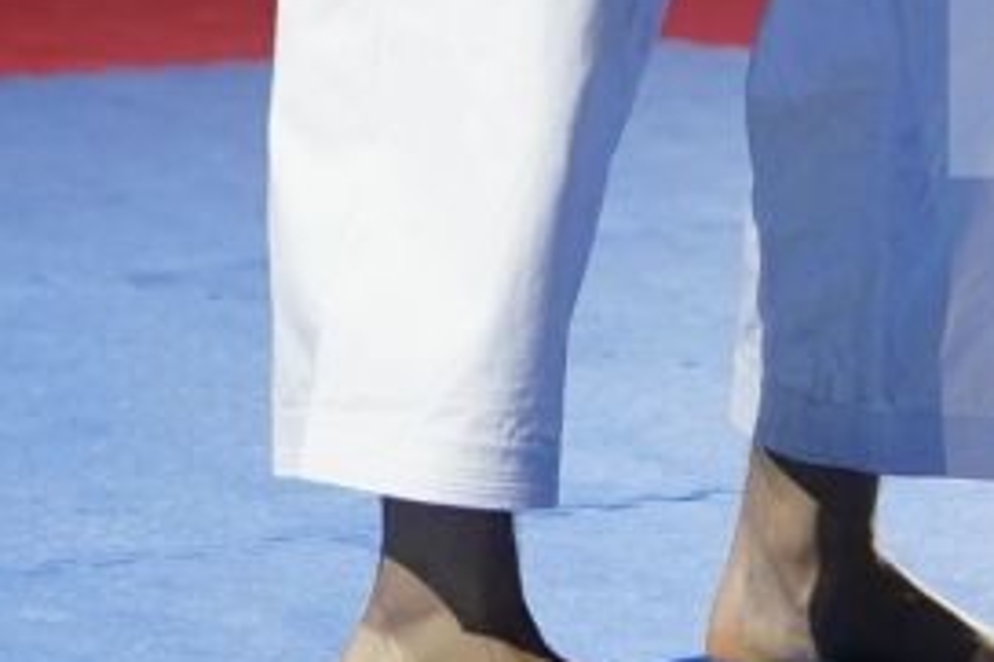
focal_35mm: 464
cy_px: -1456
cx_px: 1290
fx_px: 12803
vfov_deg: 2.9
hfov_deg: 4.4
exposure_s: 1/500
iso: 640
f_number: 2.8
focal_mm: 70
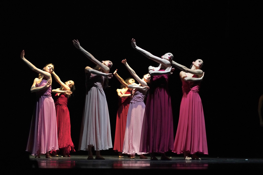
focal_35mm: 85
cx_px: 132
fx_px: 621
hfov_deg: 23.9
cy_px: 88
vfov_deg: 16.1
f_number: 3.2
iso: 5000
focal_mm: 85
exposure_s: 1/400
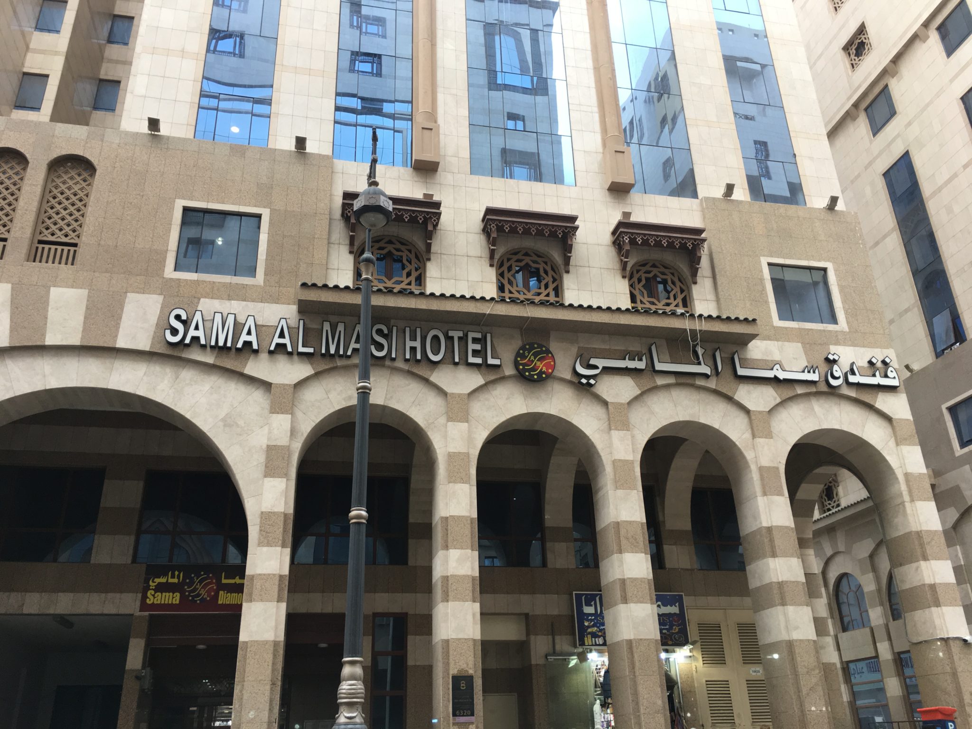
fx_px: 814
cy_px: 364
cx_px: 486
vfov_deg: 48.2
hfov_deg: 61.7
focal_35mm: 29
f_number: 2.2
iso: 40
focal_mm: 4.15
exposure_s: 1/120
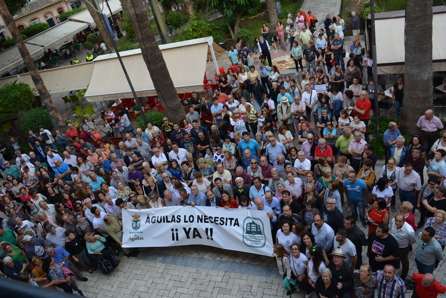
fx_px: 335
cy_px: 149
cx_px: 223
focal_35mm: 27
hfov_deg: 67.3
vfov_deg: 48.0
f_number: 5.6
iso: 250
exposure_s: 1/125
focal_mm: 18
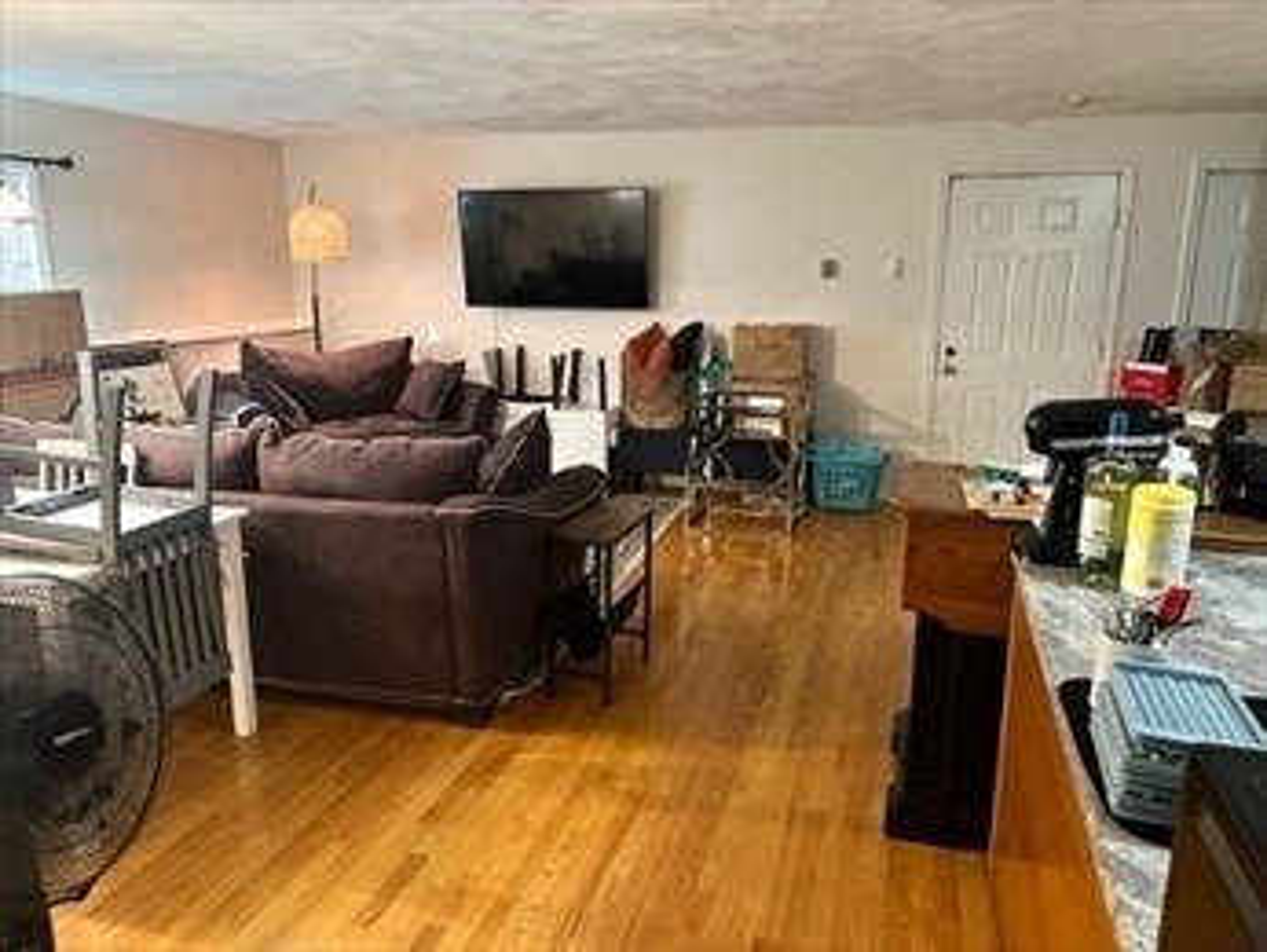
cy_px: 476
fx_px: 952
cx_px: 634
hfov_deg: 67.3
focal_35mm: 26
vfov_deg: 53.1
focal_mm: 5.7
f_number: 1.5
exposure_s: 1/40
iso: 640
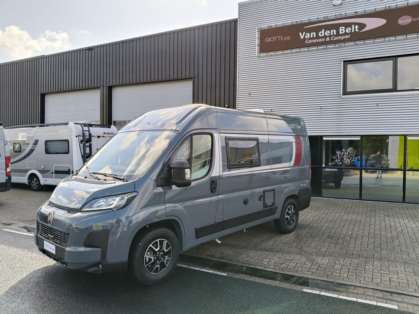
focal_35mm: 26
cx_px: 210
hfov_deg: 67.3
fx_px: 315
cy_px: 157
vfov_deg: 53.1
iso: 80
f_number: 1.8
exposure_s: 1/1061
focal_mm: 4.84
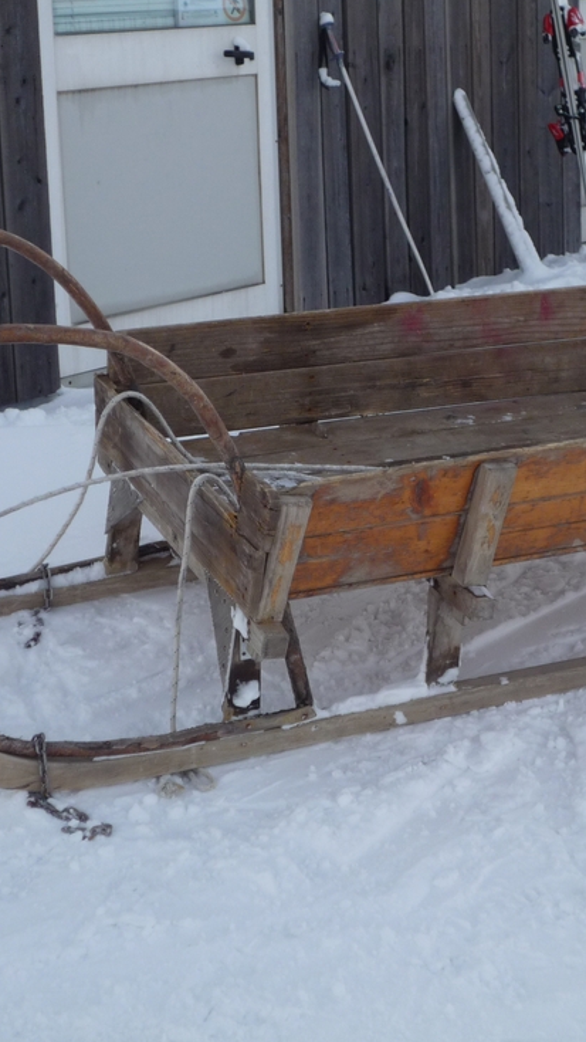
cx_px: 348
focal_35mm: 76
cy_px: 518
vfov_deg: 27.9
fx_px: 2099
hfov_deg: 15.9
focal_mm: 8.8
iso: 100
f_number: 4.3
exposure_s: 1/400
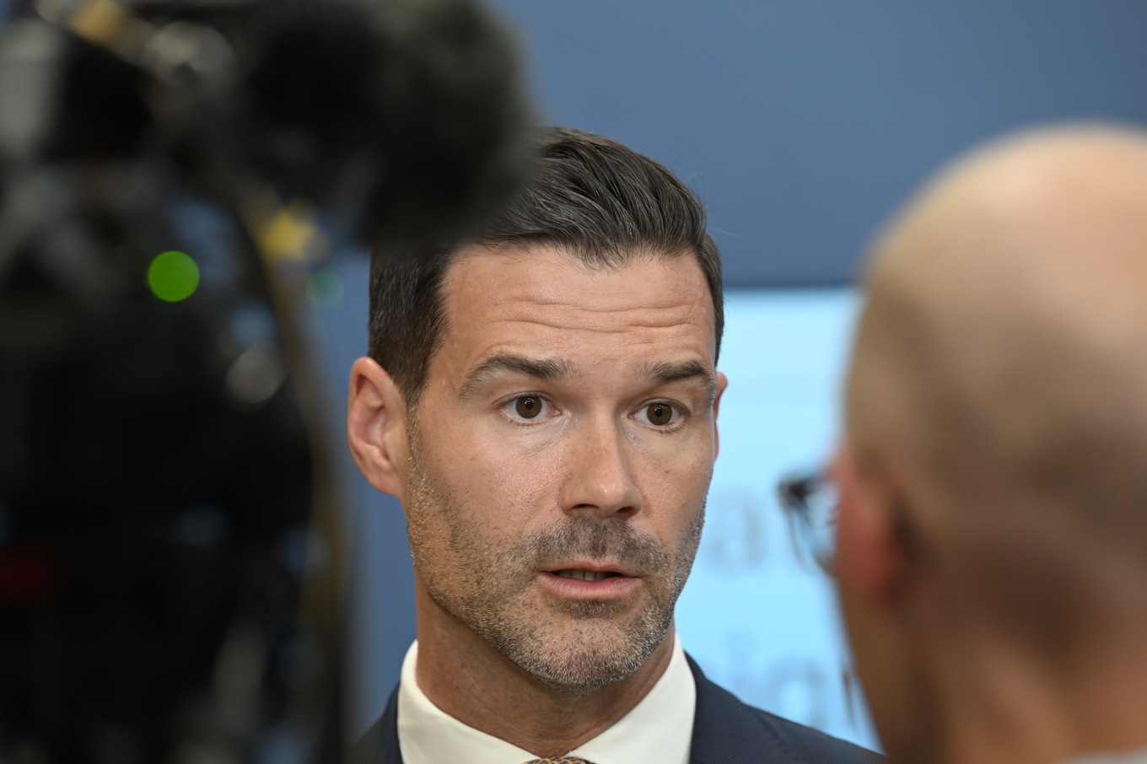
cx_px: 574
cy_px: 382
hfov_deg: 12.5
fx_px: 5255
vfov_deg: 8.3
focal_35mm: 165
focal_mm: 165
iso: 640
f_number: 4
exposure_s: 1/100
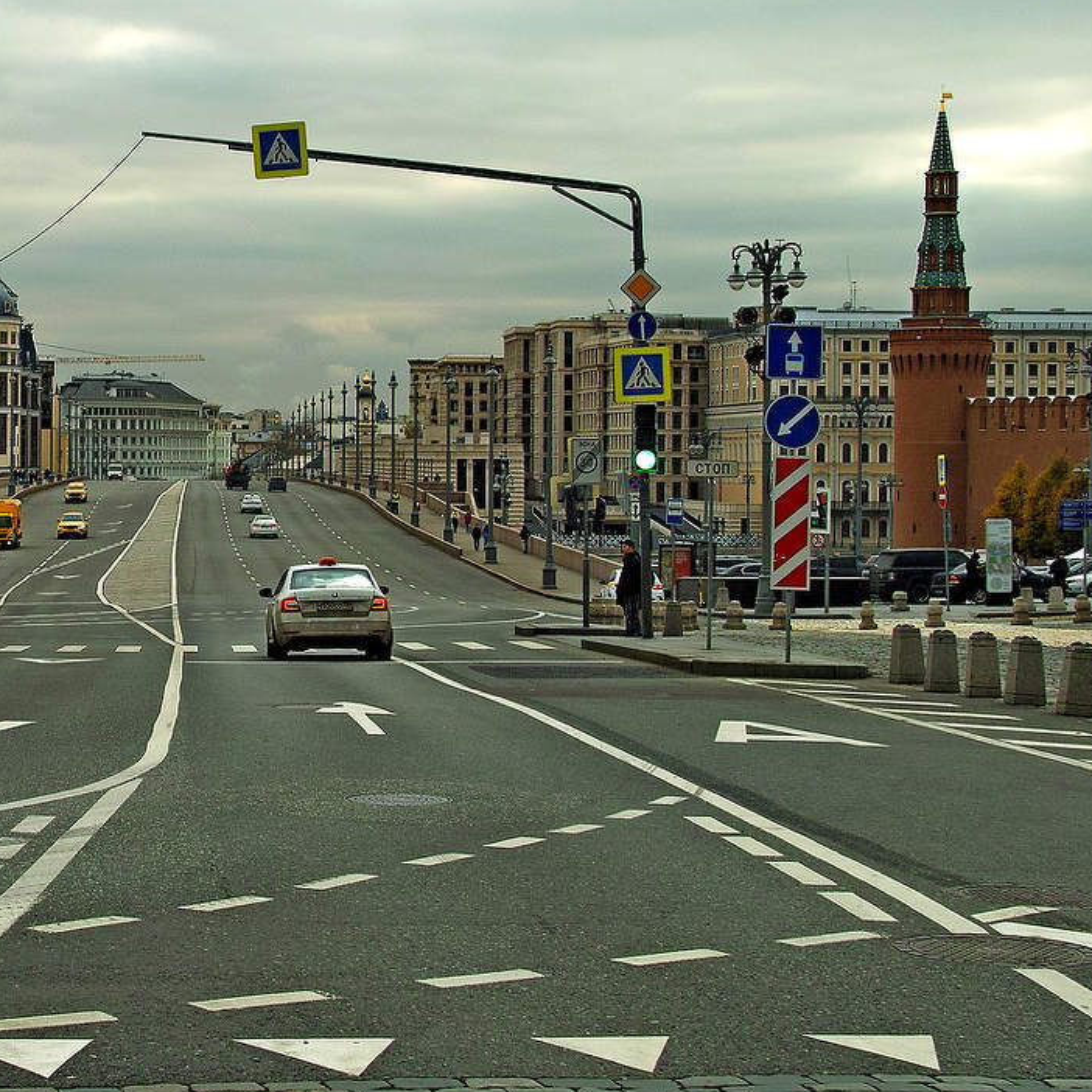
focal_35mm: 83
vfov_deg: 20.9
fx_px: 2962
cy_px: 421
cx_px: 163
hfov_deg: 20.6
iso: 100
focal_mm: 29
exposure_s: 1/125
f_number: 8
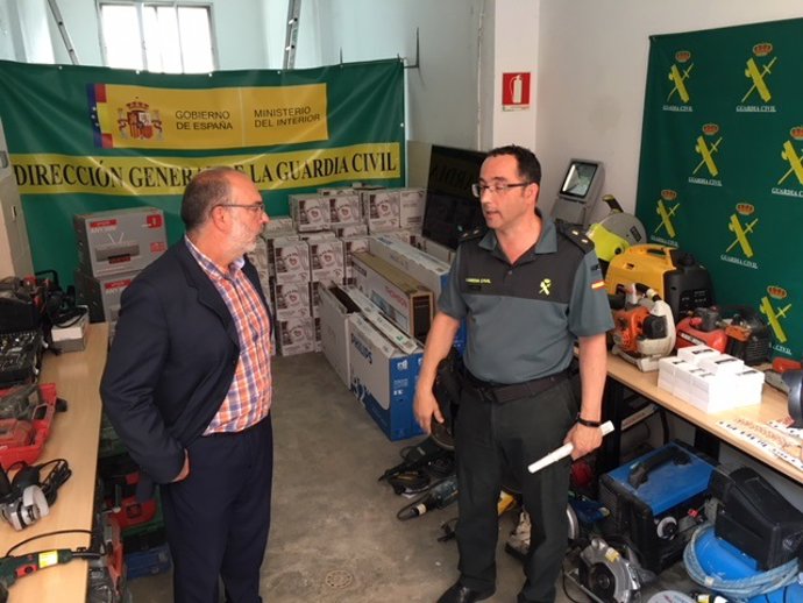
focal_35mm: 29
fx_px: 673
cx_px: 402
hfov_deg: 61.6
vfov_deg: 48.3
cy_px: 302
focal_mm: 4.15
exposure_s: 1/33
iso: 125
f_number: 2.2
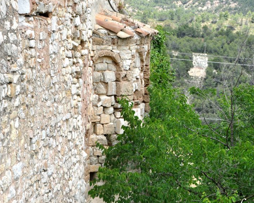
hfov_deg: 18.3
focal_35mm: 105
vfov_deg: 14.7
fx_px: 789
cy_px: 98
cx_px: 156
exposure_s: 1/500
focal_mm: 52
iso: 1000
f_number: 11
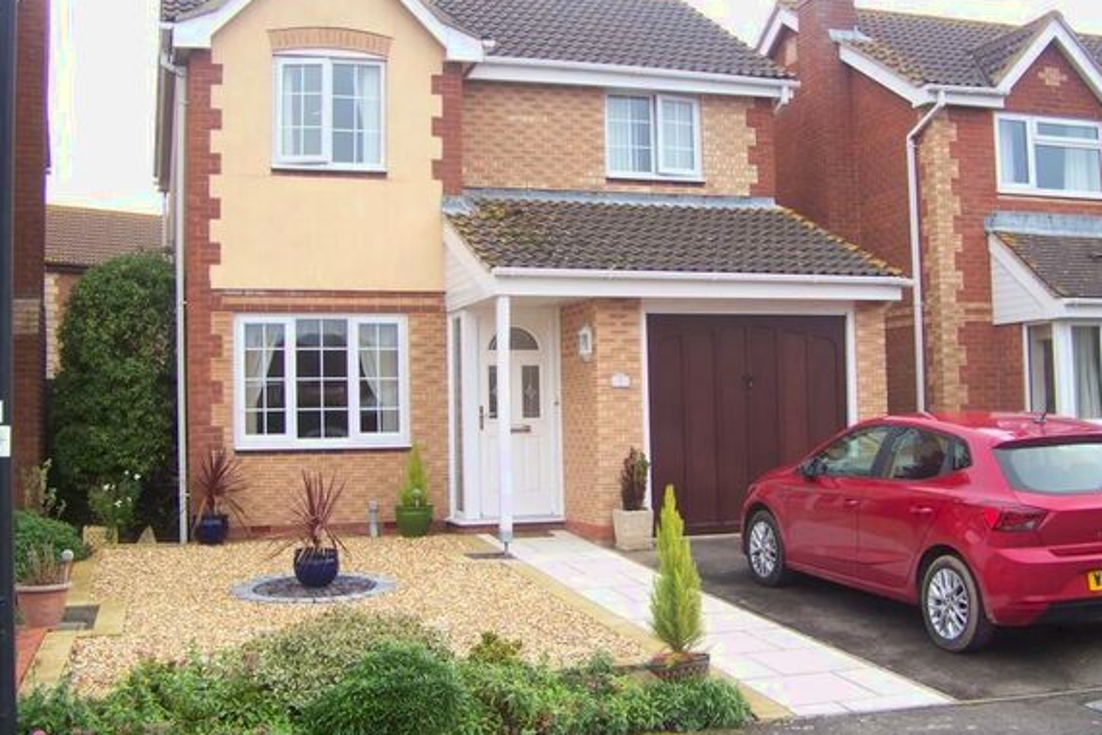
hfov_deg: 42.6
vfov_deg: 29.2
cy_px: 324
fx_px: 1408
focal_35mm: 46
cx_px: 640
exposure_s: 1/125
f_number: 2.8
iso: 66
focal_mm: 5.85
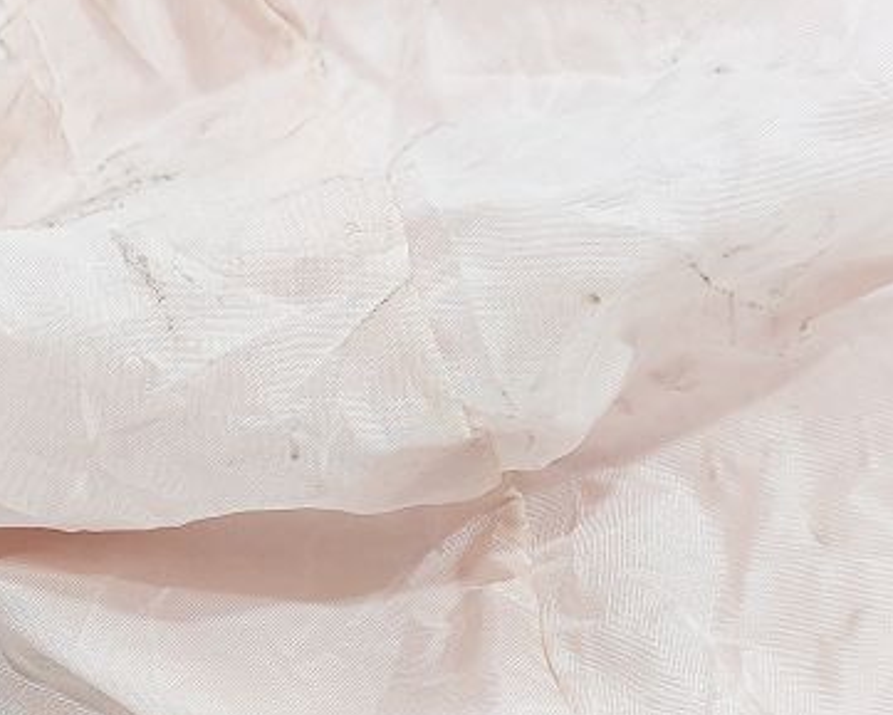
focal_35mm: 90
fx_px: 2379
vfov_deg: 16.6
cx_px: 120
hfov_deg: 20.9
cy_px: 792
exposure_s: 1/50
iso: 64
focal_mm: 5.23
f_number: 1.8
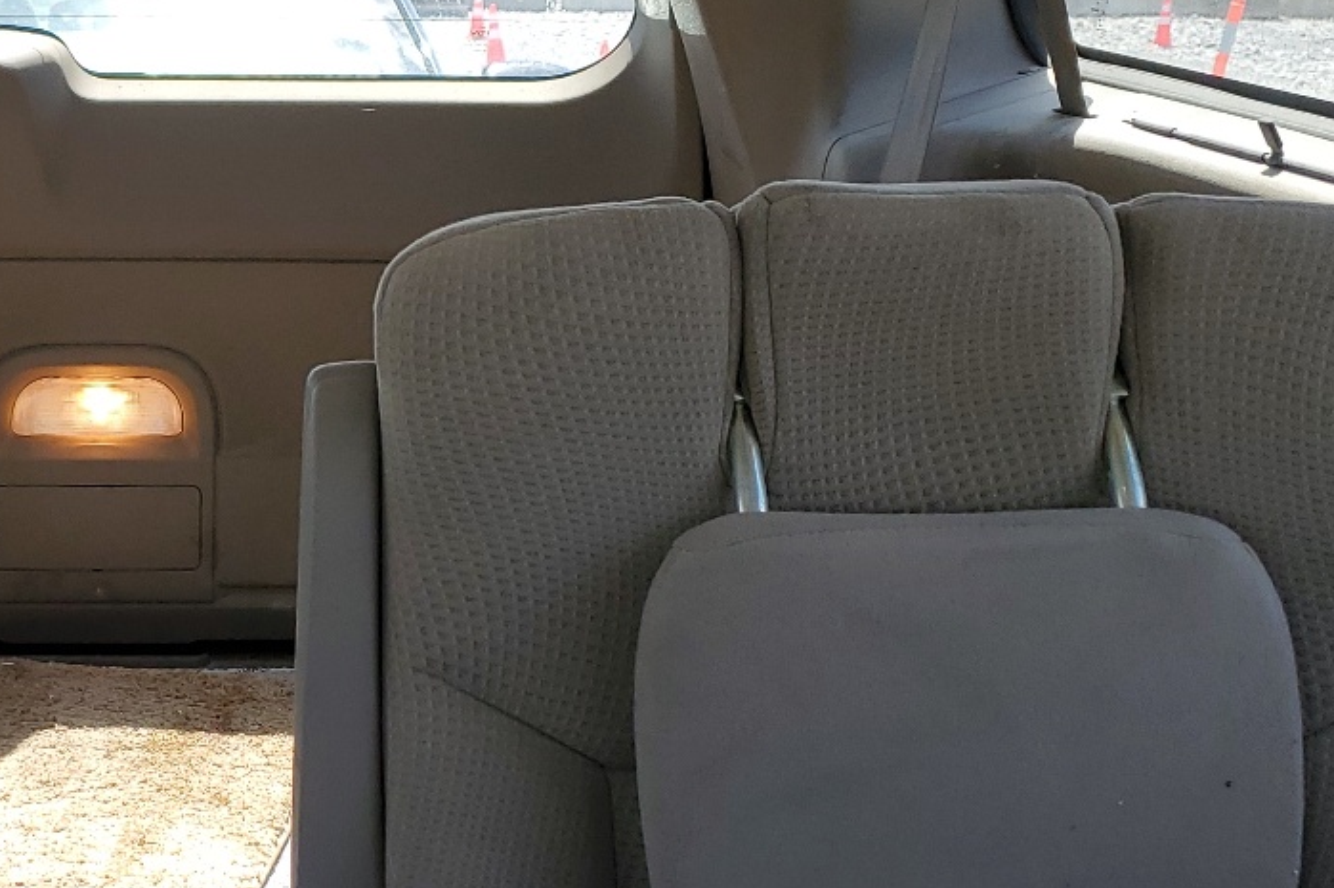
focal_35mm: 62
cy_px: 615
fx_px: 2297
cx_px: 218
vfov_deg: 21.8
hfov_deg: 31.3
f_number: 1.5
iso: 50
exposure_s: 1/175
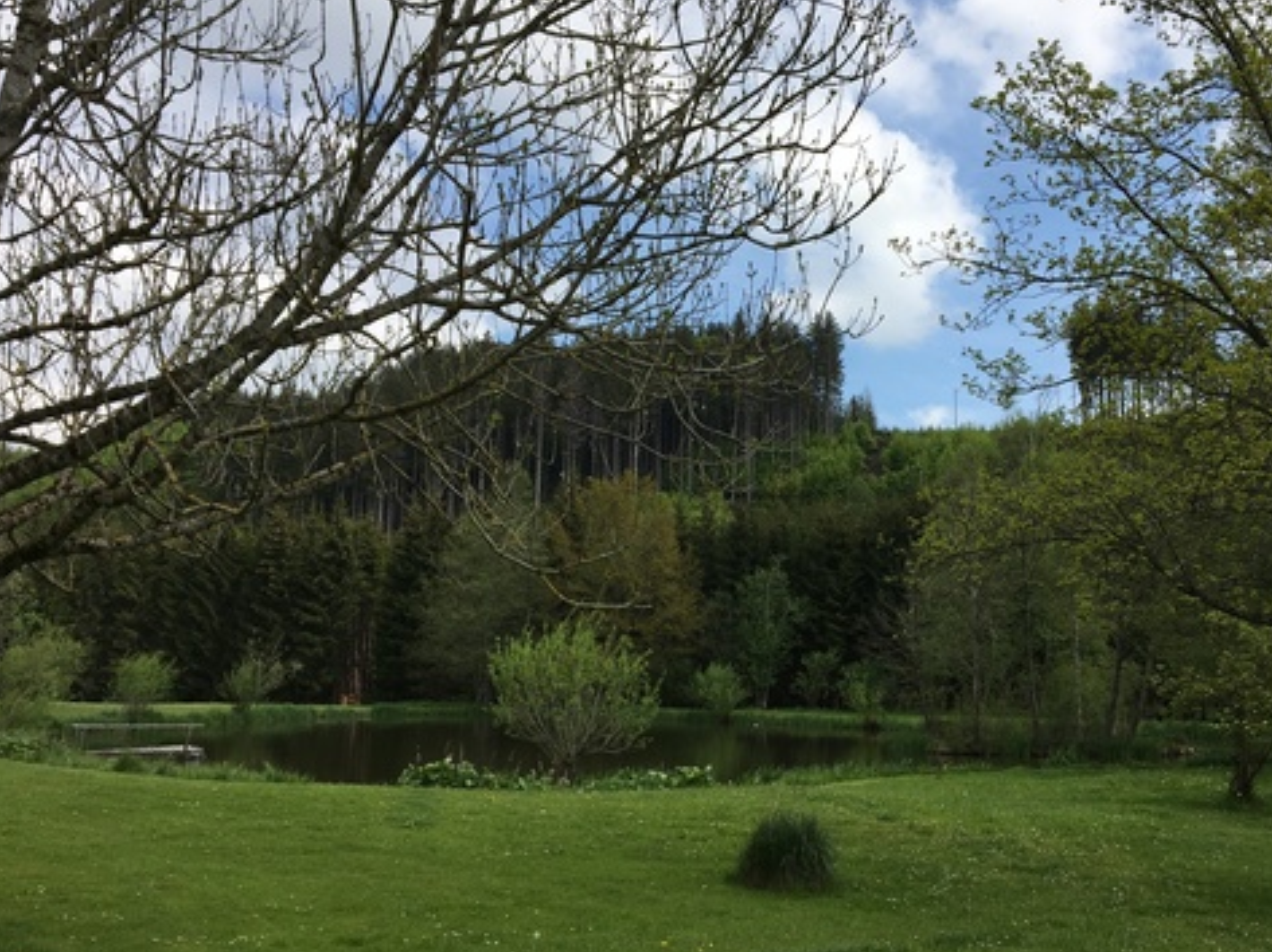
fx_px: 1322
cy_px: 489
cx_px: 762
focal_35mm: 36
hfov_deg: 51.1
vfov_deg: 39.6
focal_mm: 4.15
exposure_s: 1/1672
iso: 25
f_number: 2.2
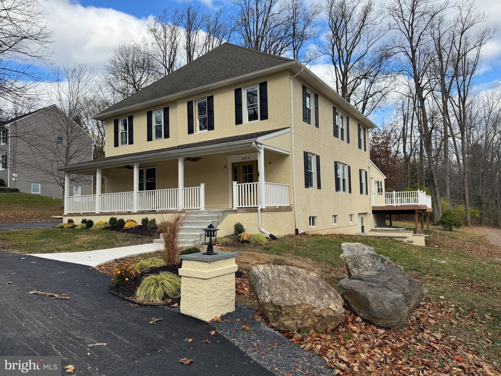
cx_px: 250
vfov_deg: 56.8
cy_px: 188
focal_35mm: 24
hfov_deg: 71.6
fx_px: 347
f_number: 1.78
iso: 80
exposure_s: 1/1980
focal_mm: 6.76
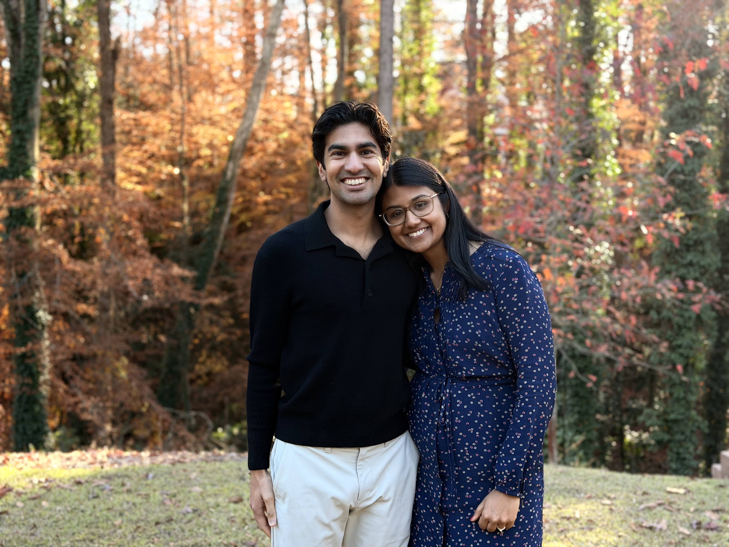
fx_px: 1011
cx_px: 364
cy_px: 274
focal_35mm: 48
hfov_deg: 39.7
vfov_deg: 30.3
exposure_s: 1/184
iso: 80
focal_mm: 6.76
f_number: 1.78
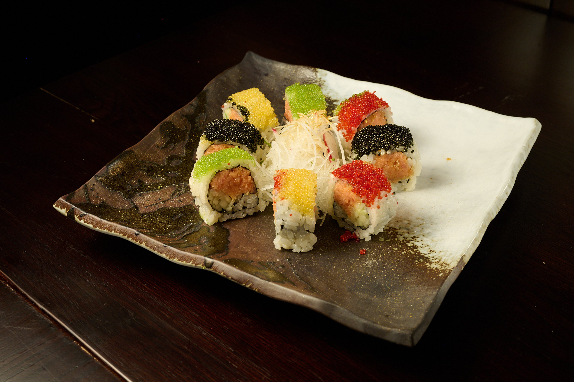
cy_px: 191
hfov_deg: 38.2
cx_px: 287
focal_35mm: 52
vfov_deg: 26.0
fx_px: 829
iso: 1250
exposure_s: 1/30
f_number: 11
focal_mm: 52
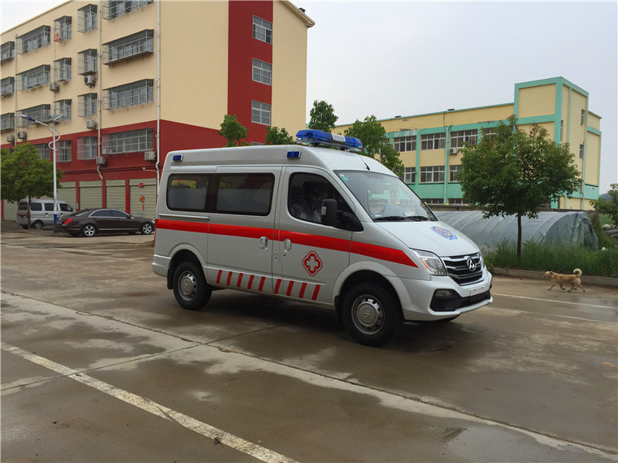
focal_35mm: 29
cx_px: 309
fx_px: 518
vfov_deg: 48.2
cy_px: 232
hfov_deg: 61.7
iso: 32
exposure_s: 1/1068
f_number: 2.2
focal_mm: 4.15
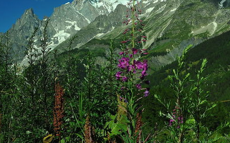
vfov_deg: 40.1
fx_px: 194
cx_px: 159
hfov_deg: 59.3
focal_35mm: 31
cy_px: 48
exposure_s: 1/500
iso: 200
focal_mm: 20
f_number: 16
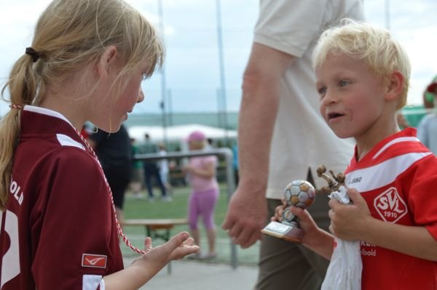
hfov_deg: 21.9
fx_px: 1128
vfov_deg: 14.7
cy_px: 145
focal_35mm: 93
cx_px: 218
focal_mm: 62
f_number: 7.1
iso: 100
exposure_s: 1/200
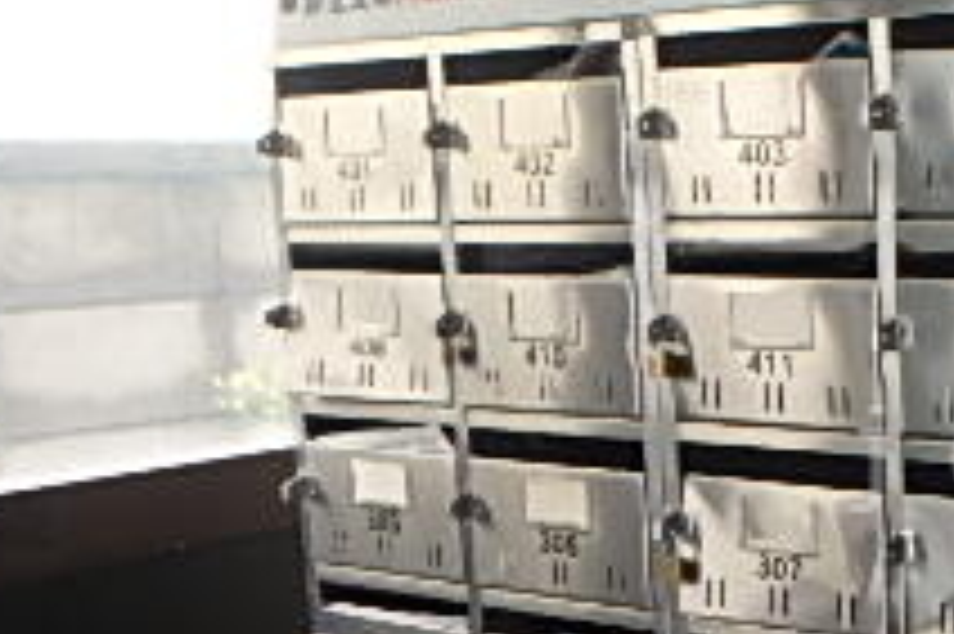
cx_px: 1156
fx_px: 1748
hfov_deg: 26.9
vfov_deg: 20.5
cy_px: 459
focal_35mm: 66
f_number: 3.5
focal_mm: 3.7
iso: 250
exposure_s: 1/30
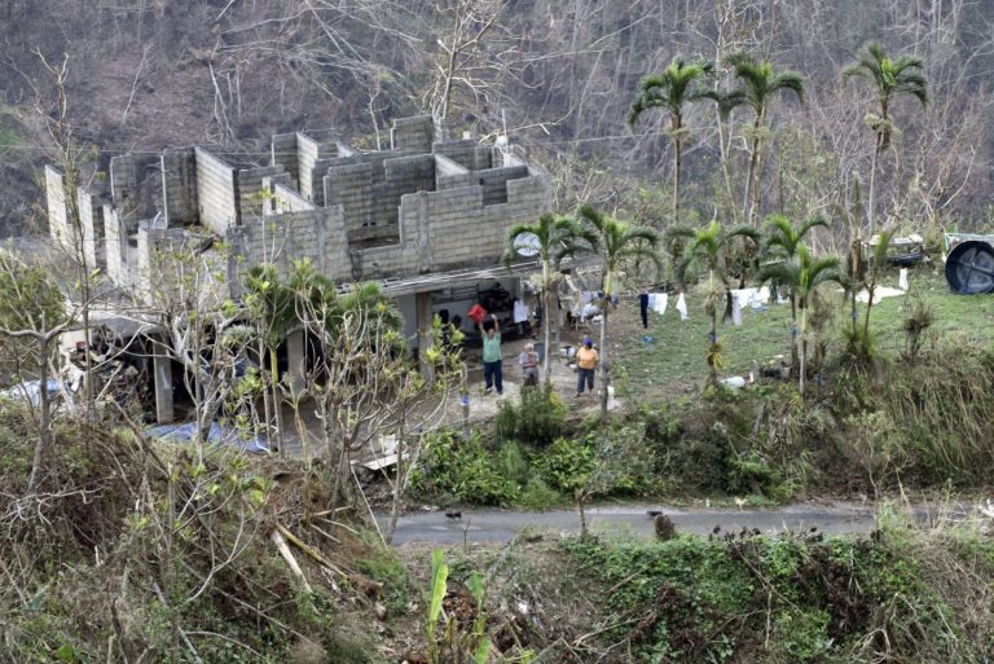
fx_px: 3453
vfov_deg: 11.0
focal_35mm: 125
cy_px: 332
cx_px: 497
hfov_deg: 16.4
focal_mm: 125
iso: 2000
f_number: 5.6
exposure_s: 1/320
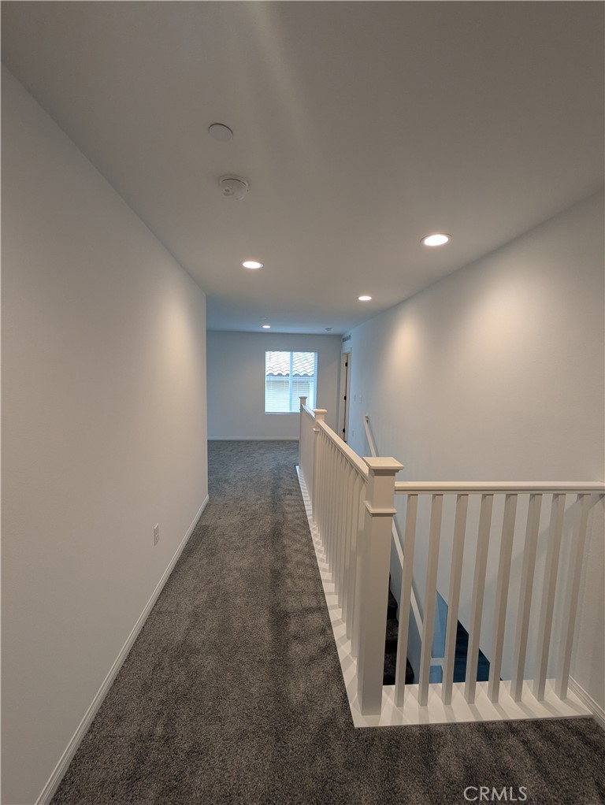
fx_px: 326
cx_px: 302
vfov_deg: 102.0
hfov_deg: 85.7
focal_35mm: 14
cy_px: 402
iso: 62
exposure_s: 1/60
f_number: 2.2
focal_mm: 1.83
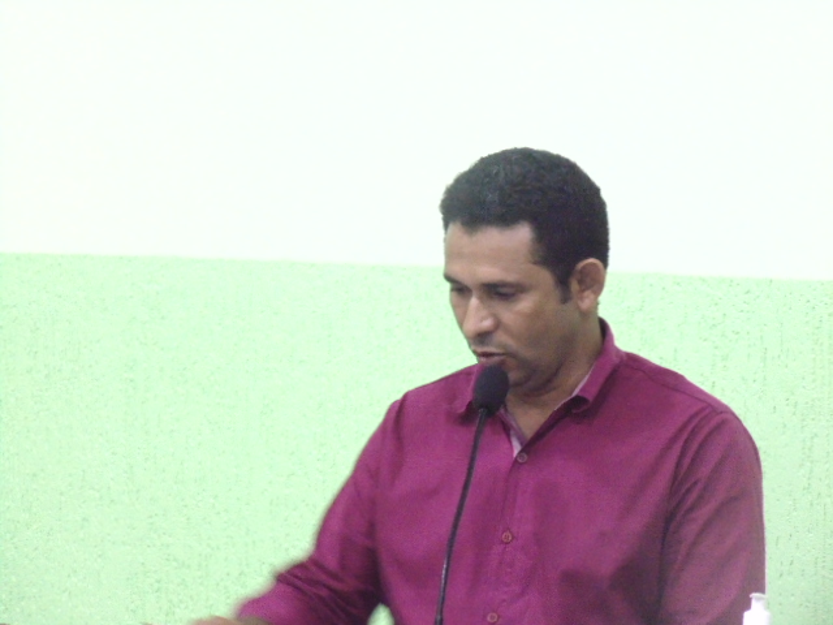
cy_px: 312
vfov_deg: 4.2
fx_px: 8615
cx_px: 416
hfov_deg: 5.5
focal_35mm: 358
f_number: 6
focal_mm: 64.1
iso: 800
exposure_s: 1/15
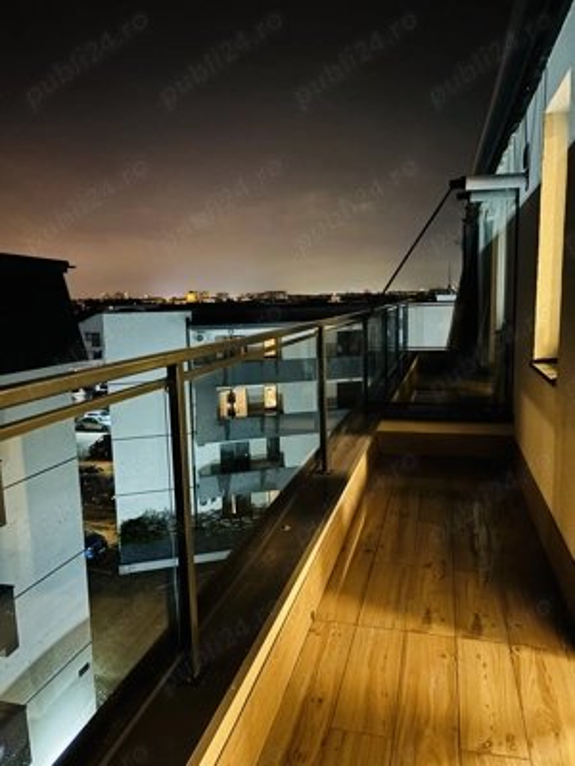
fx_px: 576
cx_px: 288
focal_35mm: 26
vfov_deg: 67.3
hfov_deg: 53.1
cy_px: 383
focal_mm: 5.96
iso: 1600
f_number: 1.6
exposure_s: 1/9
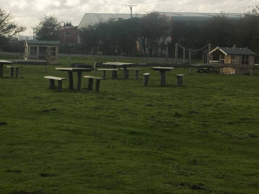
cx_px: 79
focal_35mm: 105
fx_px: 786
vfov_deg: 14.1
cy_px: 55
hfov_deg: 18.6
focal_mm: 11.3
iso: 80
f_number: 9.6
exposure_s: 1/125
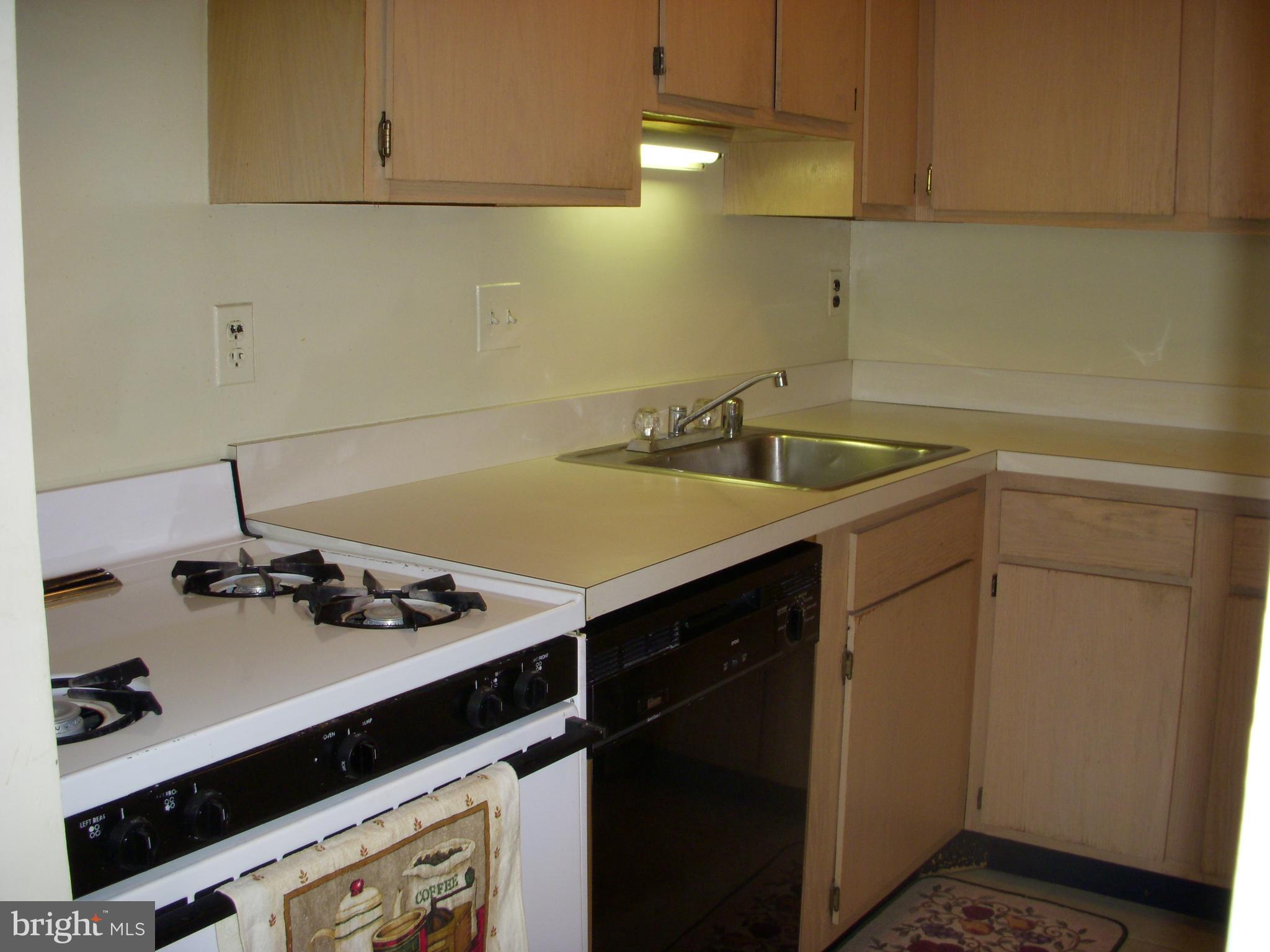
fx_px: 1394
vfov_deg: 37.7
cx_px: 635
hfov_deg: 49.0
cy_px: 476
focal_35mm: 38
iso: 100
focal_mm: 6.3
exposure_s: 1/30
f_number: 3.3
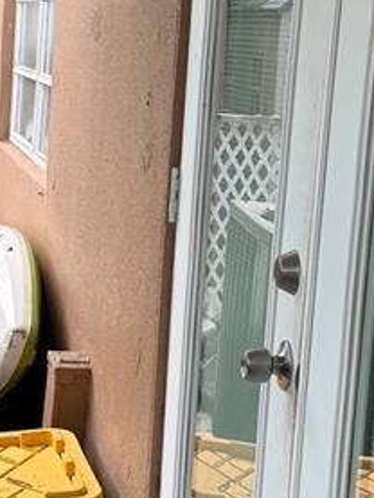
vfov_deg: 18.9
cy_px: 295
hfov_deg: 14.1
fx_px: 1497
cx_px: 11
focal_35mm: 104
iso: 80
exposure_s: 1/488
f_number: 1.78
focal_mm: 6.76
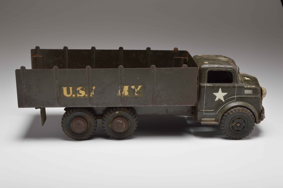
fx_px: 471
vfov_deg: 22.6
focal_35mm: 60
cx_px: 142
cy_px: 94
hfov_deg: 33.4
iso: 100
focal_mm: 40
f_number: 20
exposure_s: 1/100
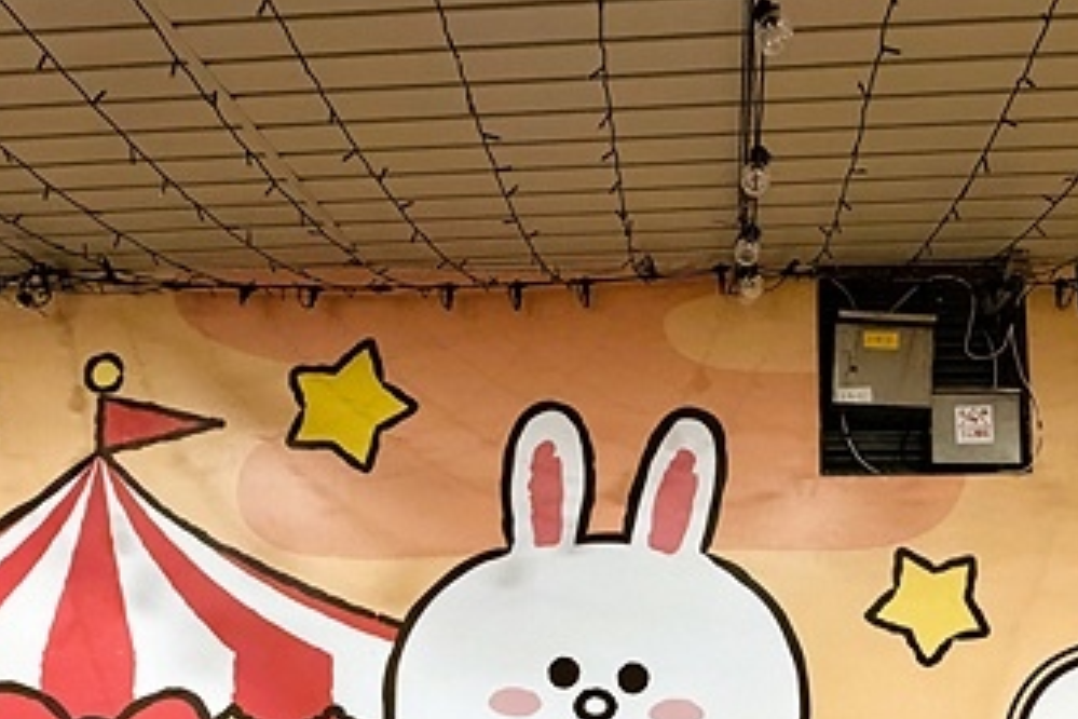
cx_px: 690
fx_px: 838
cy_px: 657
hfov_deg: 64.3
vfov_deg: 42.3
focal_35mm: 28
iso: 800
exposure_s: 1/60
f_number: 2.2
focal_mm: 2.22
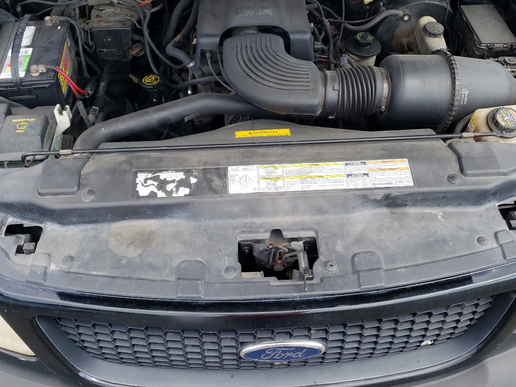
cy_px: 147
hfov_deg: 52.6
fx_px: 522
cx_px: 269
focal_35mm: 35
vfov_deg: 40.4
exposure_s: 1/500
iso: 50
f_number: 1.5
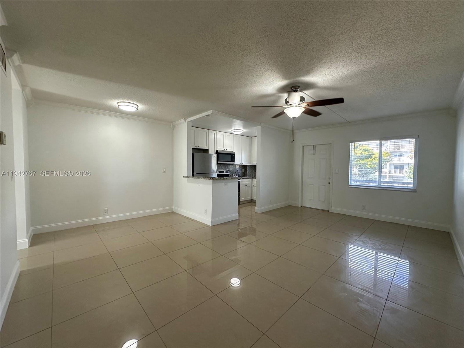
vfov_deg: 85.7
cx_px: 232
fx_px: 188
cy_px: 174
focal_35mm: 14
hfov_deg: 102.1
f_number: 2.2
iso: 160
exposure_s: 1/120
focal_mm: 2.22
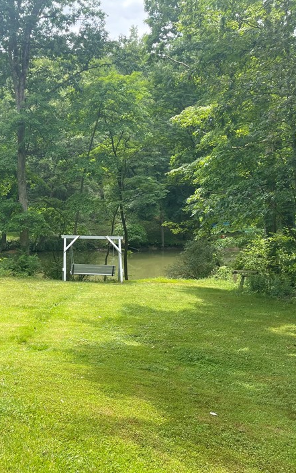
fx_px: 516
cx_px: 73
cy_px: 253
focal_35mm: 40
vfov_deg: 49.2
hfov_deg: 31.4
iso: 50
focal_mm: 5.1
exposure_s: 1/1200
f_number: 1.6
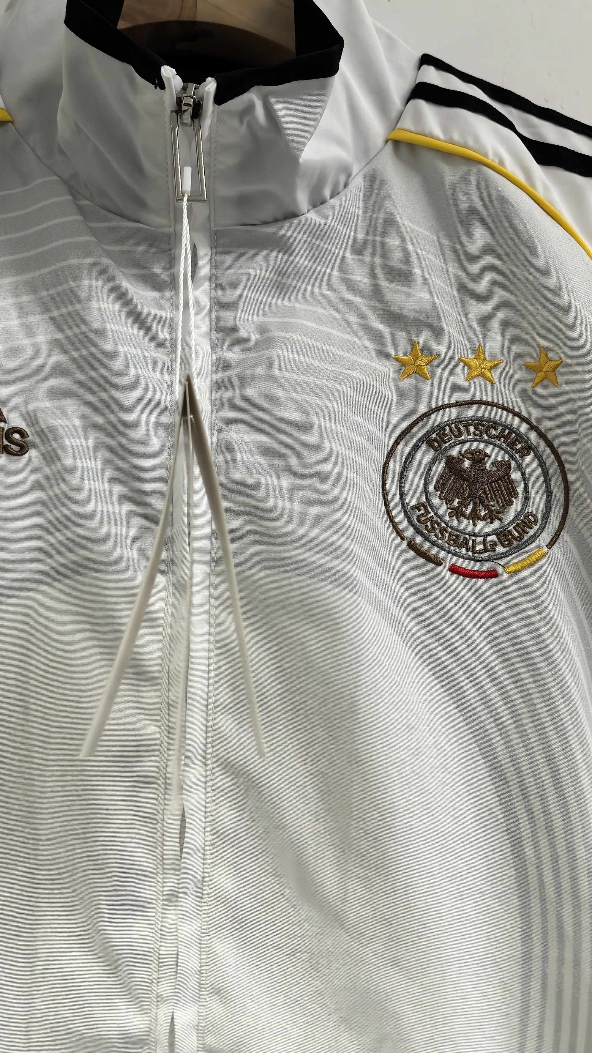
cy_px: 486
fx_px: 949
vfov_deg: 58.0
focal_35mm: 34
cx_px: 195
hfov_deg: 34.3
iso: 320
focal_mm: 6.98
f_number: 2
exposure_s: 1/33.3
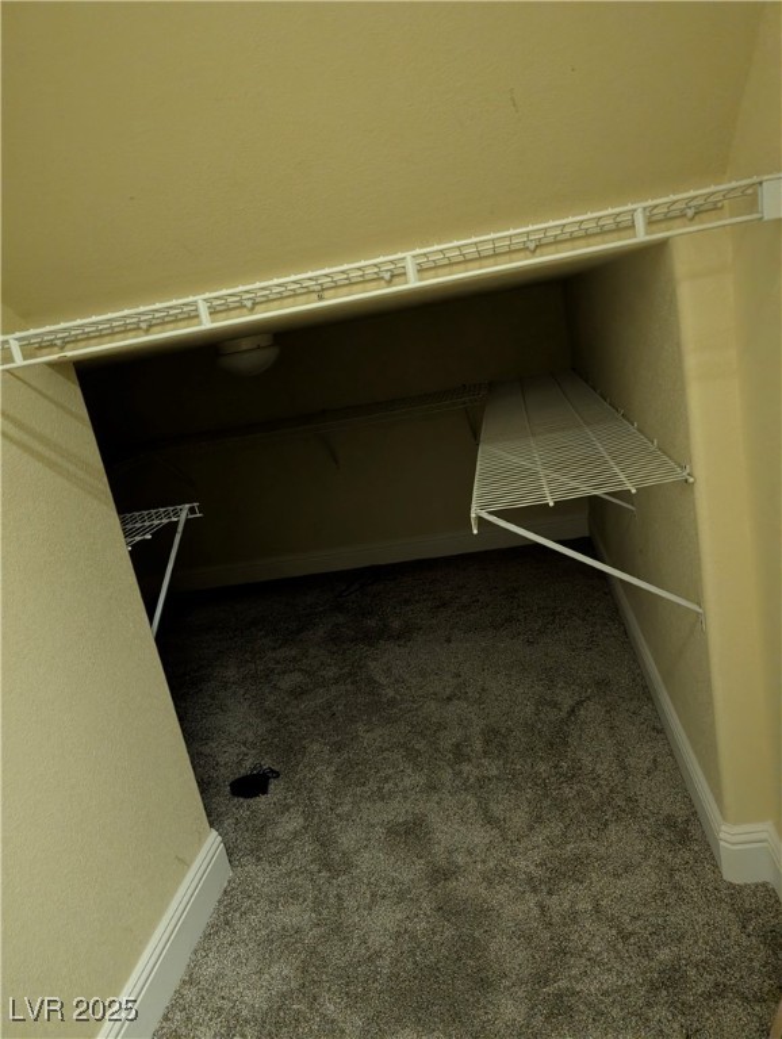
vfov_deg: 71.5
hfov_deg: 56.9
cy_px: 520
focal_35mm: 24
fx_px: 721
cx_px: 391
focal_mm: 6.9
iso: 3380
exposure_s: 1/120
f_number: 1.68
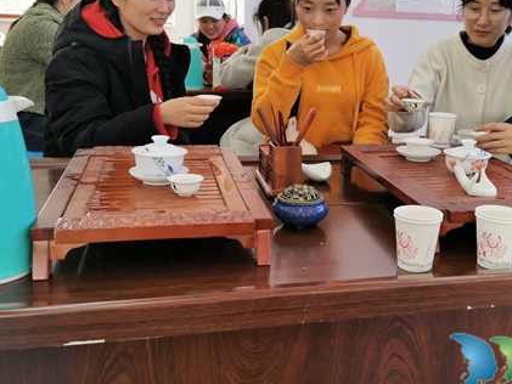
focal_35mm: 41
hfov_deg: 45.3
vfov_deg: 35.0
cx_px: 330
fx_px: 607
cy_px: 151
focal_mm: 5.56
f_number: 1.6
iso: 160
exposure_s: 1/120
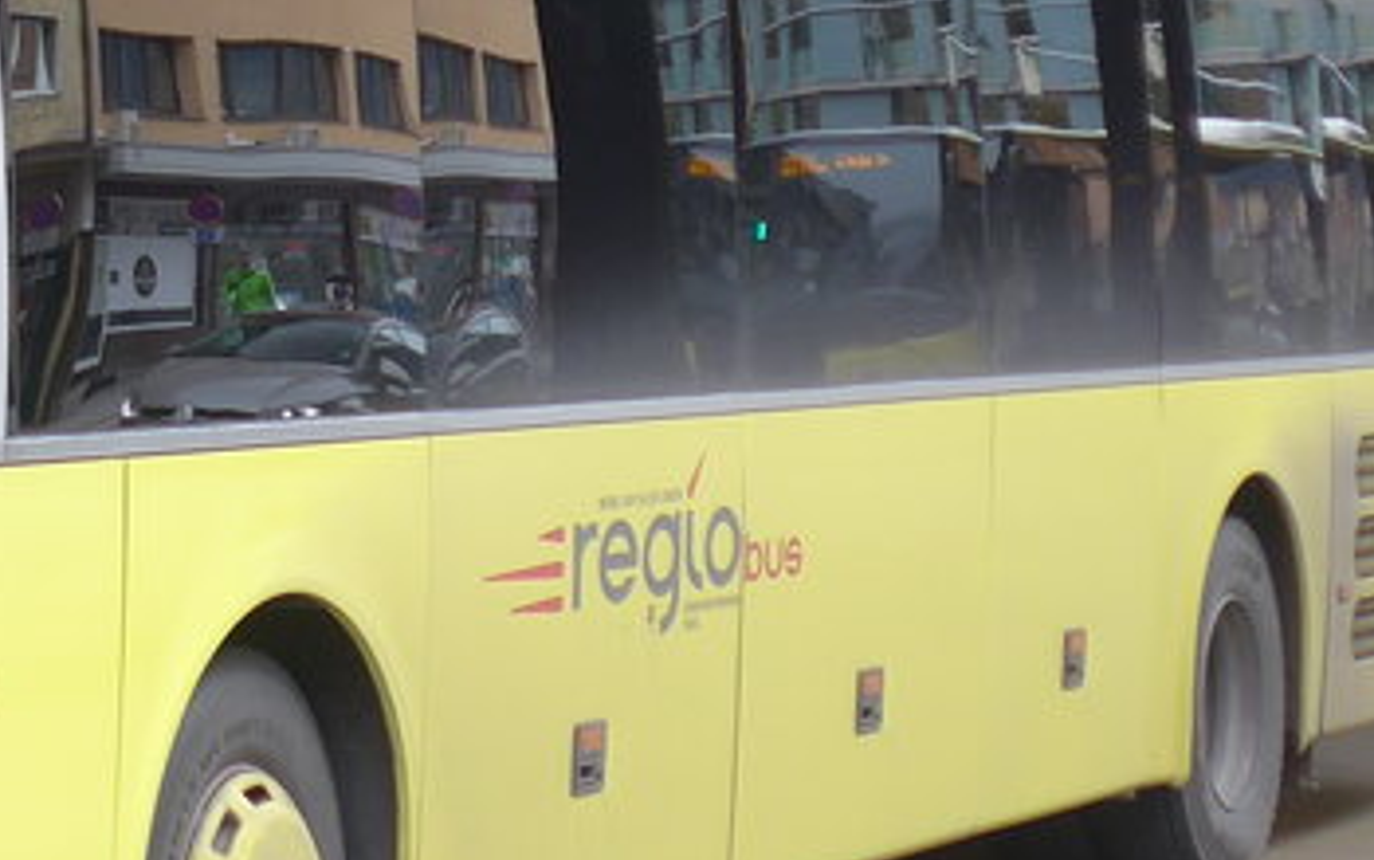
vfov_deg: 8.7
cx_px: -310
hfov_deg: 13.6
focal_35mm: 149
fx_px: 5581
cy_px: -185
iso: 80
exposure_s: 1/80
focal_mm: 8.4
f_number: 2.6
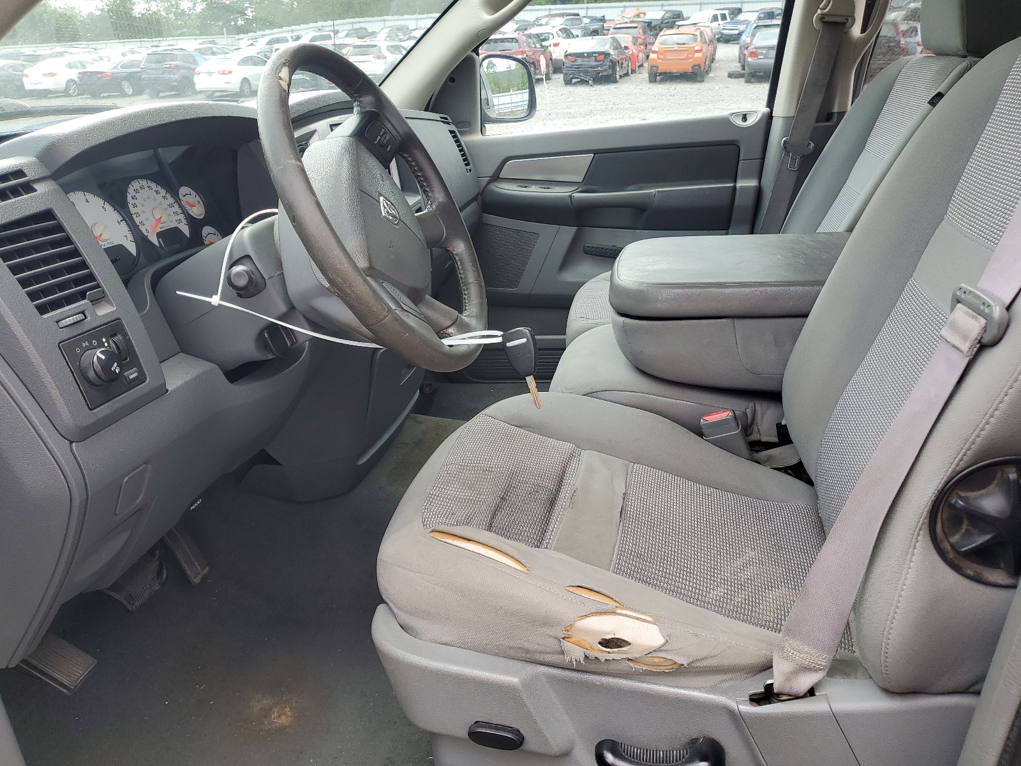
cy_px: 383
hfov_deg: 67.3
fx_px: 767
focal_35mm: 26
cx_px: 510
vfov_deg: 53.1
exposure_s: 1/323
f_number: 1.5
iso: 50
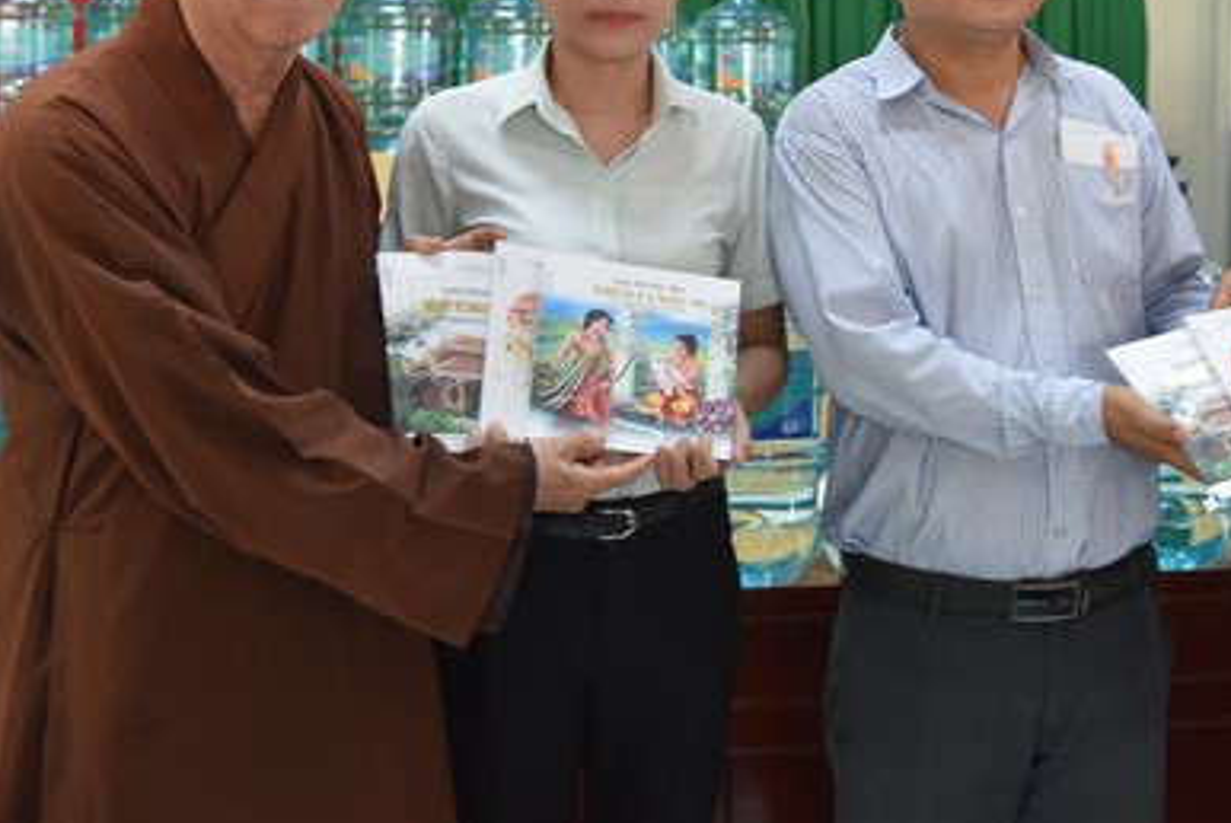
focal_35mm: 64
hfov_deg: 30.8
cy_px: 159
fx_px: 2190
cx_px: 931
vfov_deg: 21.0
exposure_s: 1/60
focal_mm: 38
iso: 1250
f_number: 4
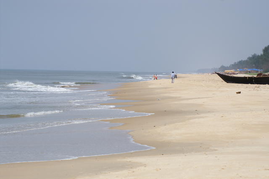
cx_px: 134
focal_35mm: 202
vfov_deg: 6.8
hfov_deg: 10.2
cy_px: 90
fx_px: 1512
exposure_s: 1/1000
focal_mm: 135
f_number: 9
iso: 200
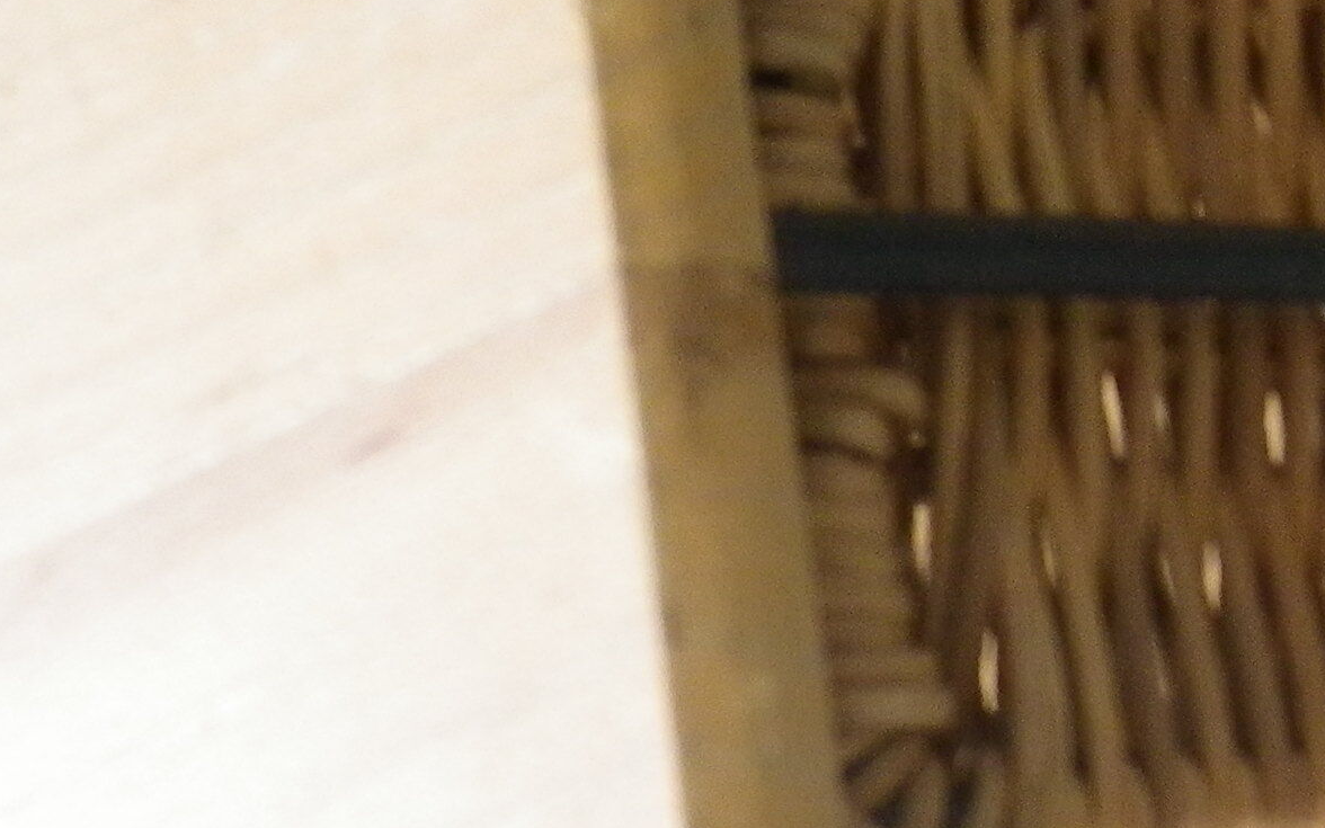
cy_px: 28
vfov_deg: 8.1
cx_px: 2066
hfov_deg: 12.2
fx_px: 5850
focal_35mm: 162
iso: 200
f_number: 4
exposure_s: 1/50
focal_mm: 7
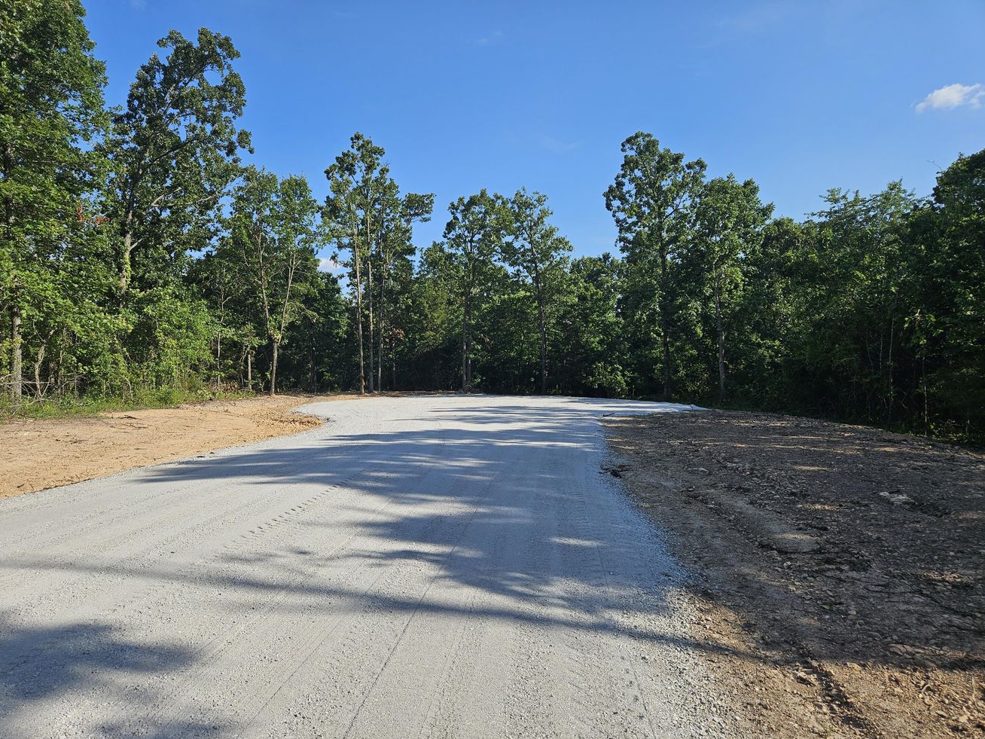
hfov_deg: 71.6
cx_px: 473
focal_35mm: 24
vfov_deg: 56.8
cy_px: 368
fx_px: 683
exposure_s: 1/1704
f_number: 1.8
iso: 25
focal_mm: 5.4
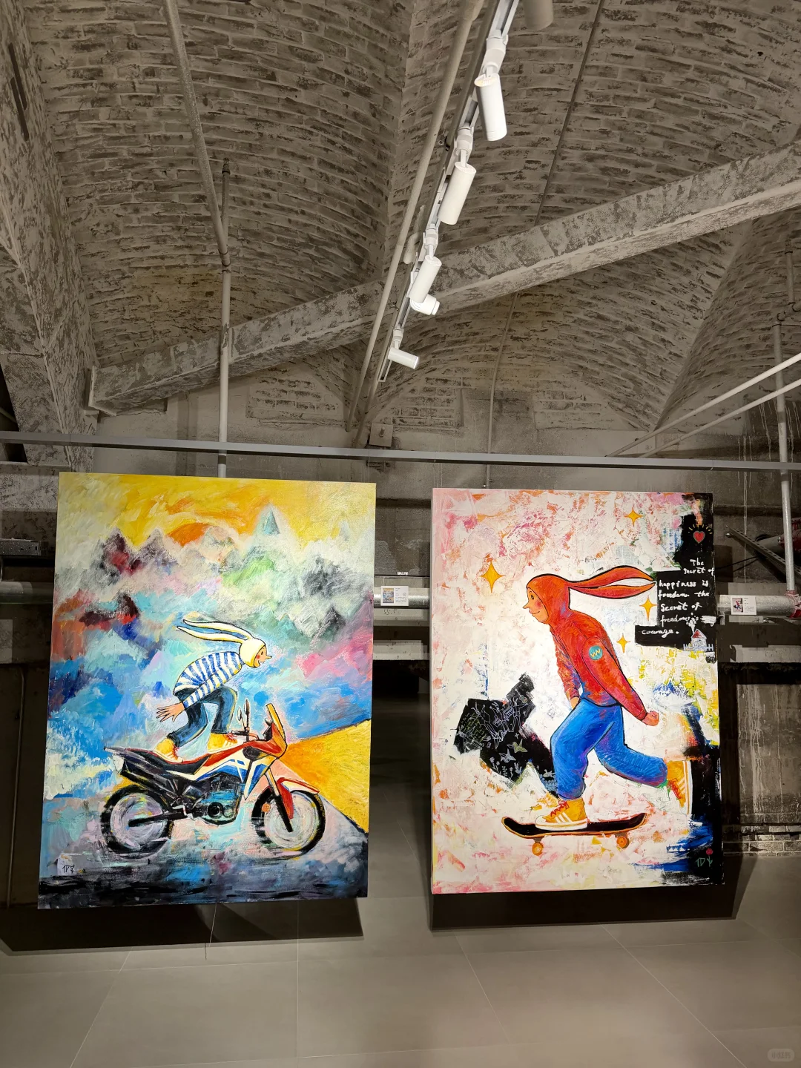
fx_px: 740
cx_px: 400
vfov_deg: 71.6
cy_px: 534
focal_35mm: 24
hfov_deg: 56.8
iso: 160
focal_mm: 6.76
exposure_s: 1/100
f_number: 1.78
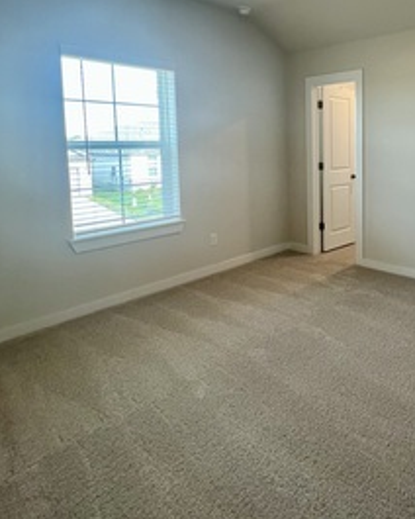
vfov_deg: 70.8
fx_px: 353
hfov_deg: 56.3
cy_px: 180
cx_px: 335
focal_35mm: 23
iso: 160
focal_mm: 1.57
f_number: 1.8
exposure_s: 1/120
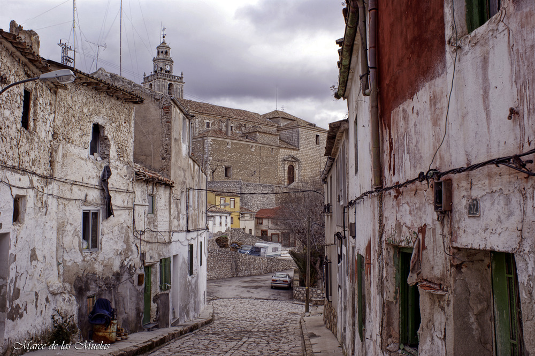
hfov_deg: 53.2
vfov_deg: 36.8
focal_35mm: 36
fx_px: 535
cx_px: 268
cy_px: 178
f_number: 10
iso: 100
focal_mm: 24
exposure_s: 1/80
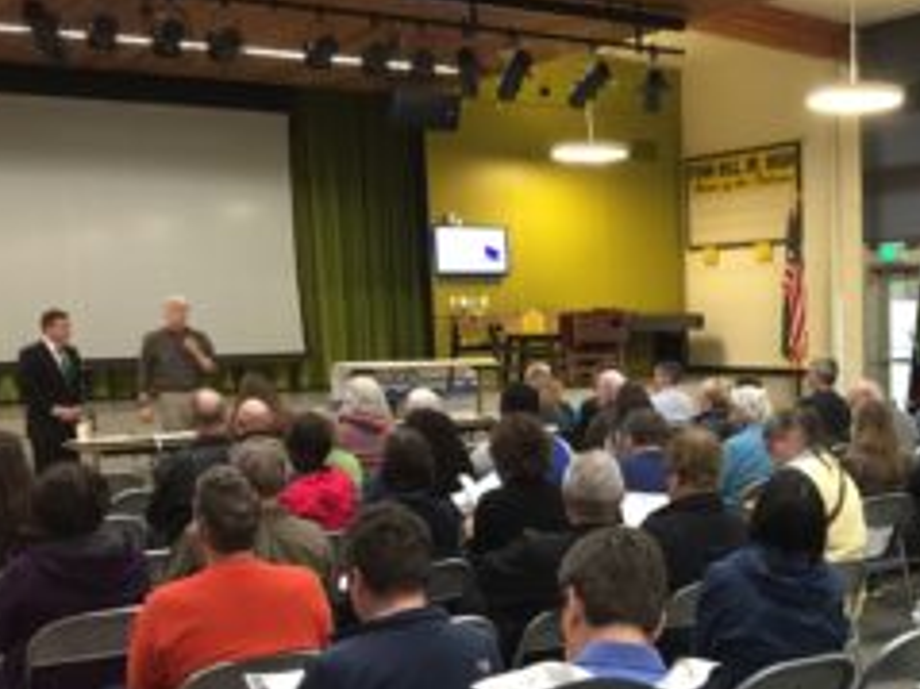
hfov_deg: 34.2
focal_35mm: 54
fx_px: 1434
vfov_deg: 26.7
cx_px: 764
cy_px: 512
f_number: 2.2
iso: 125
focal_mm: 4.15
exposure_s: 1/15
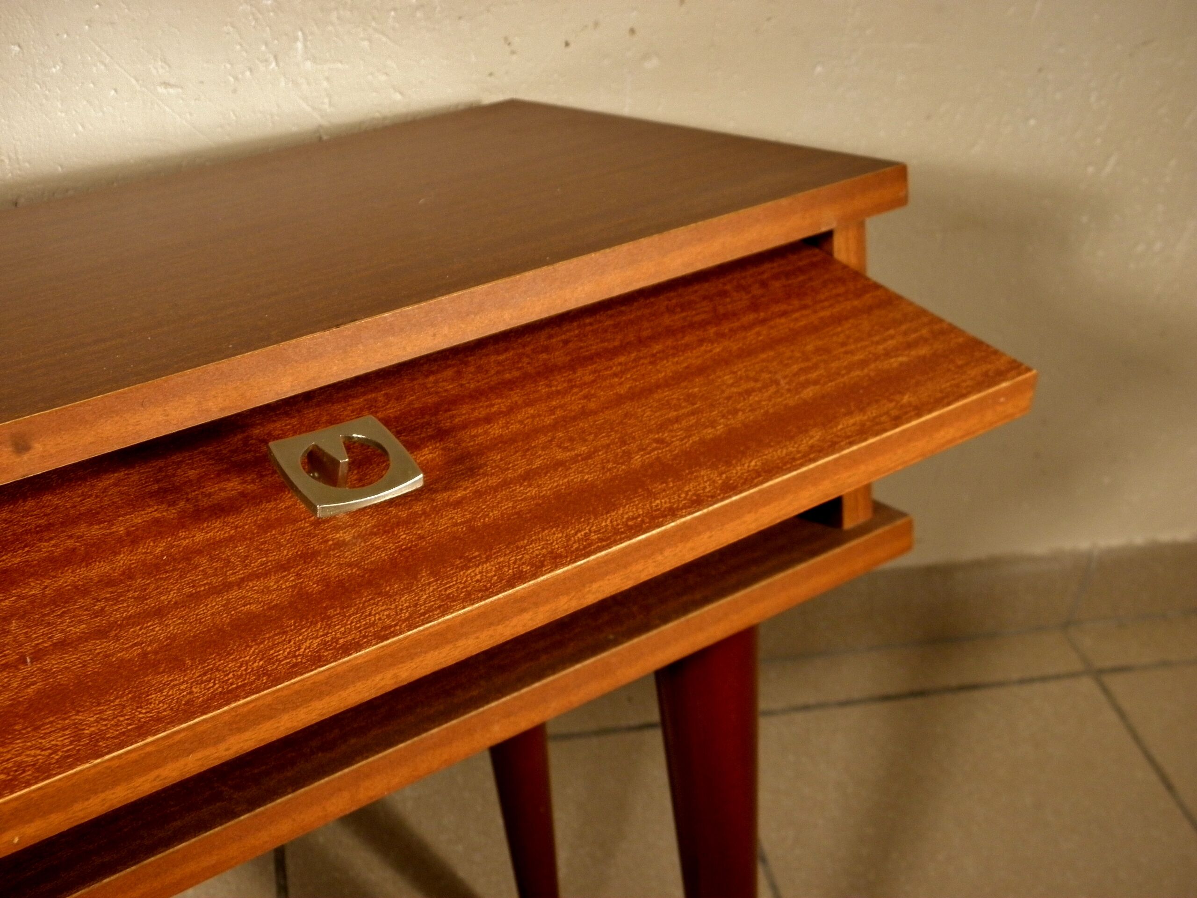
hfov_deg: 47.9
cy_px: 449
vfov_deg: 36.8
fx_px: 1349
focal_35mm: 39
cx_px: 598
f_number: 3.8
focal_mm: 7.1
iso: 200
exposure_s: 1/25
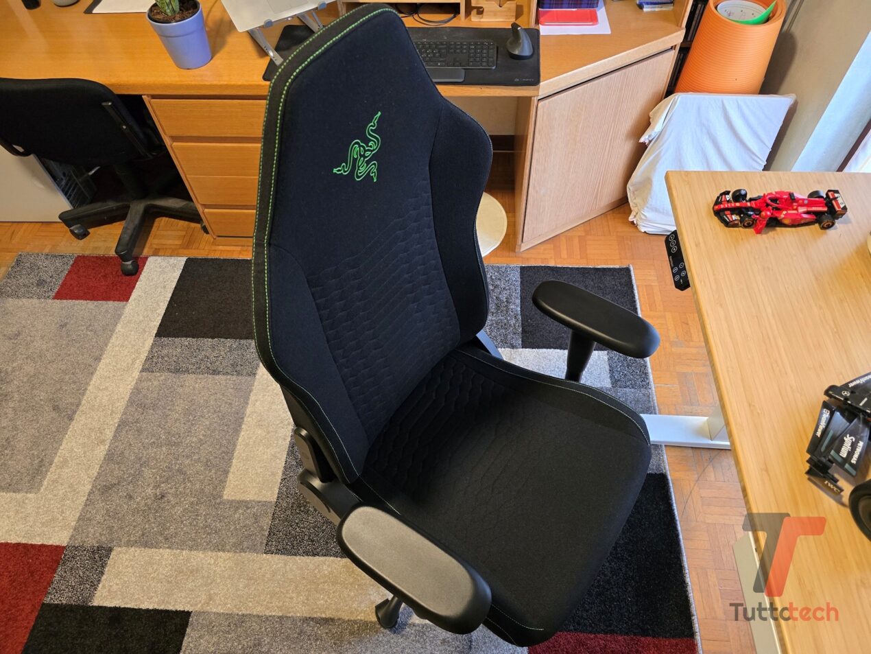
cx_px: 436
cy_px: 327
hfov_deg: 73.9
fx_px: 579
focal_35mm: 23
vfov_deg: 58.9
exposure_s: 1/100
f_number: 1.7
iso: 800
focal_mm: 6.3
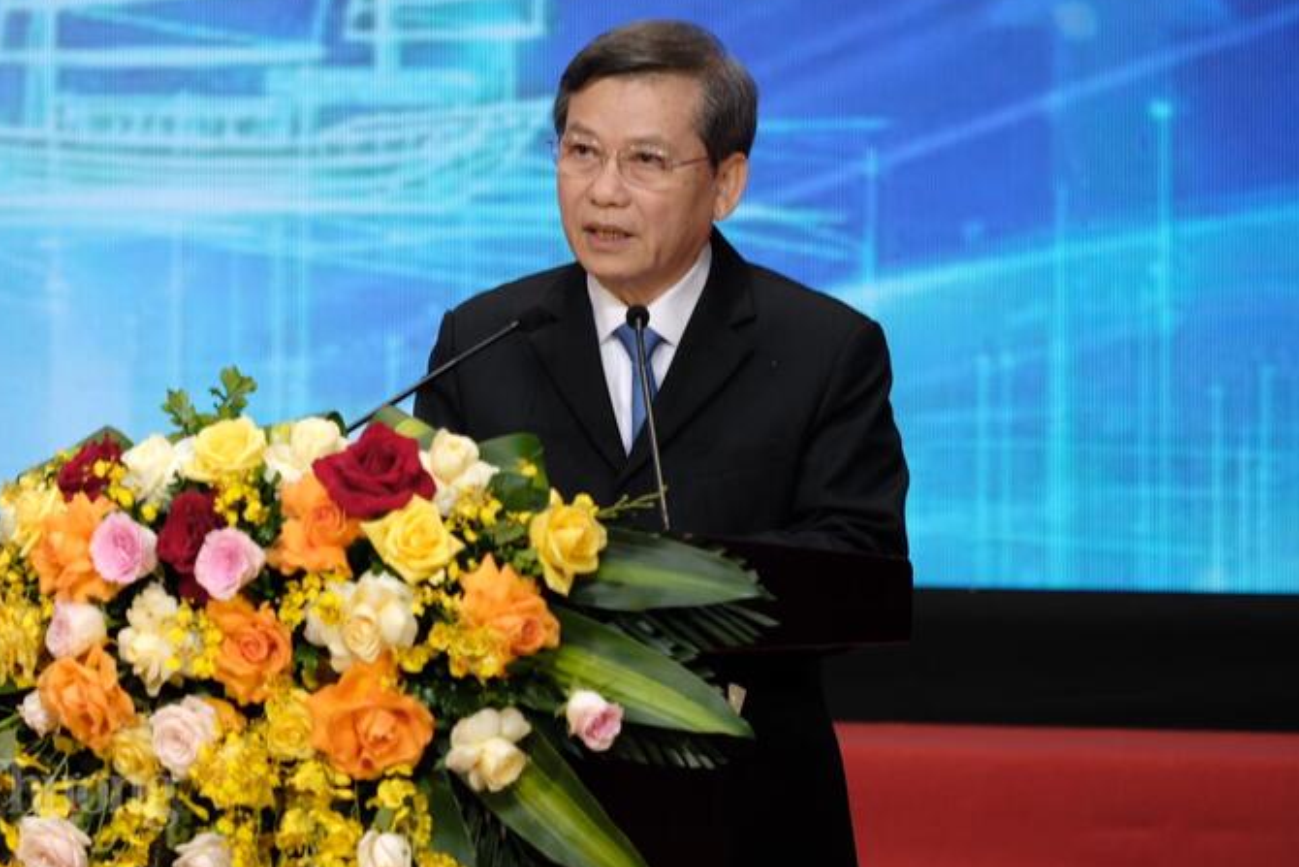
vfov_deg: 3.8
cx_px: 537
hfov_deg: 5.8
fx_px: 12920
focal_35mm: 358
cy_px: 366
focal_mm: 200
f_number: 4.8
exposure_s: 1/125
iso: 500
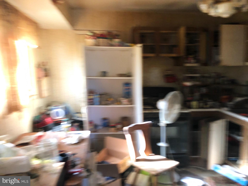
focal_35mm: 28
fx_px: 201
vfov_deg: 49.7
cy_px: 93
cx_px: 124
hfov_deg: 63.4
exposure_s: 1/15
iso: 40
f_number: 1.8
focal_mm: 4
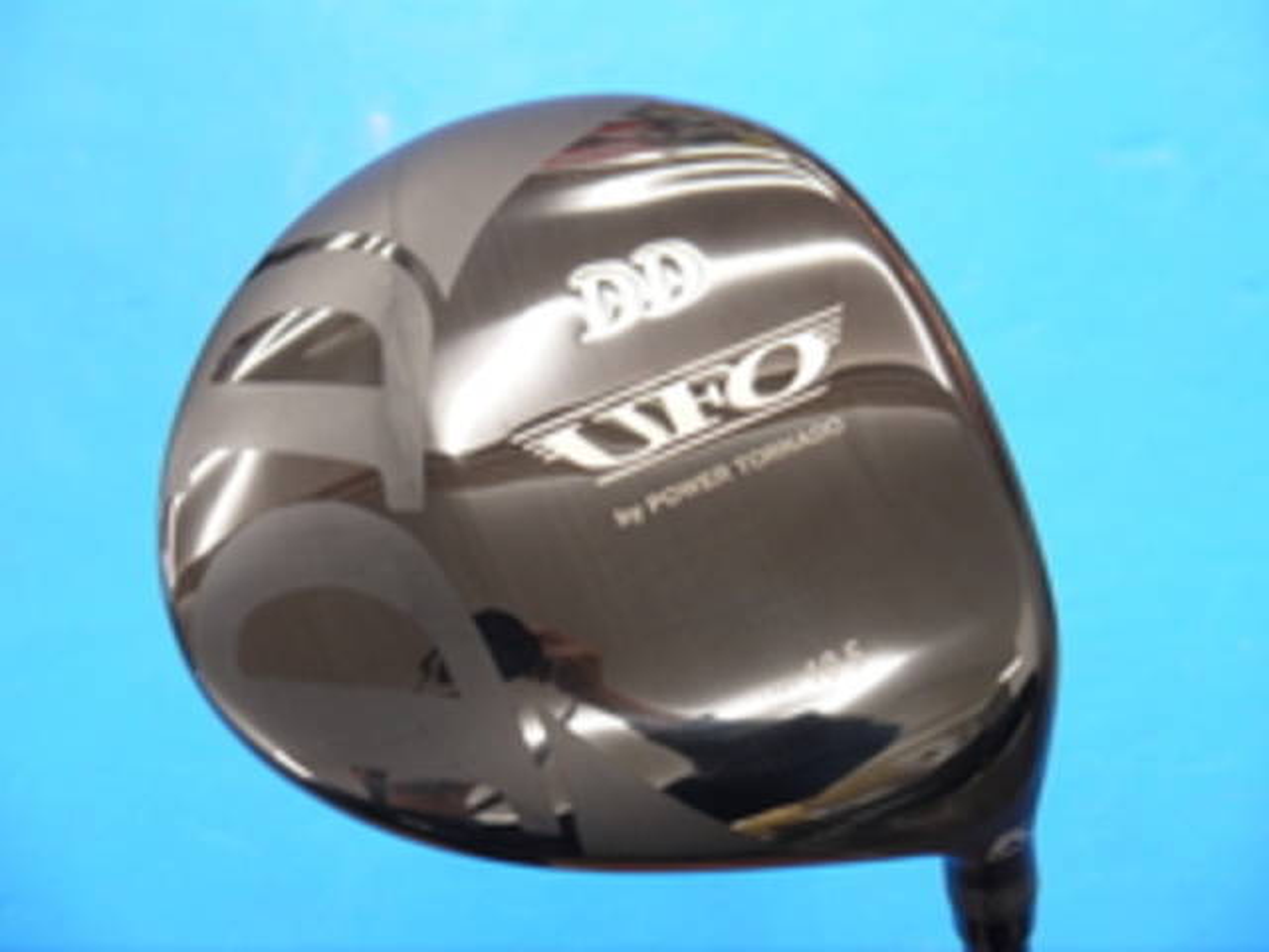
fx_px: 3079
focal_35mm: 84
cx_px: 634
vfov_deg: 17.6
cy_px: 476
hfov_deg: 23.3
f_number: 5.6
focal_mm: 42
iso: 800
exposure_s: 1/60
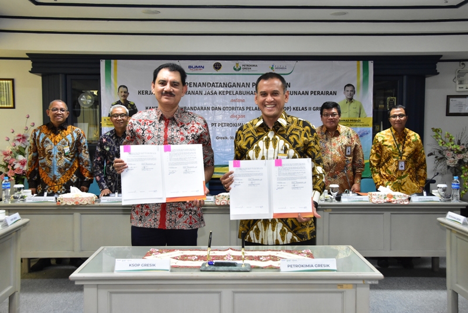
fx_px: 527
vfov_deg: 33.1
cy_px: 156
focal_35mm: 40
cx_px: 234
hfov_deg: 47.9
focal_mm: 27
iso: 2500
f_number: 5.6
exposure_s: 1/60
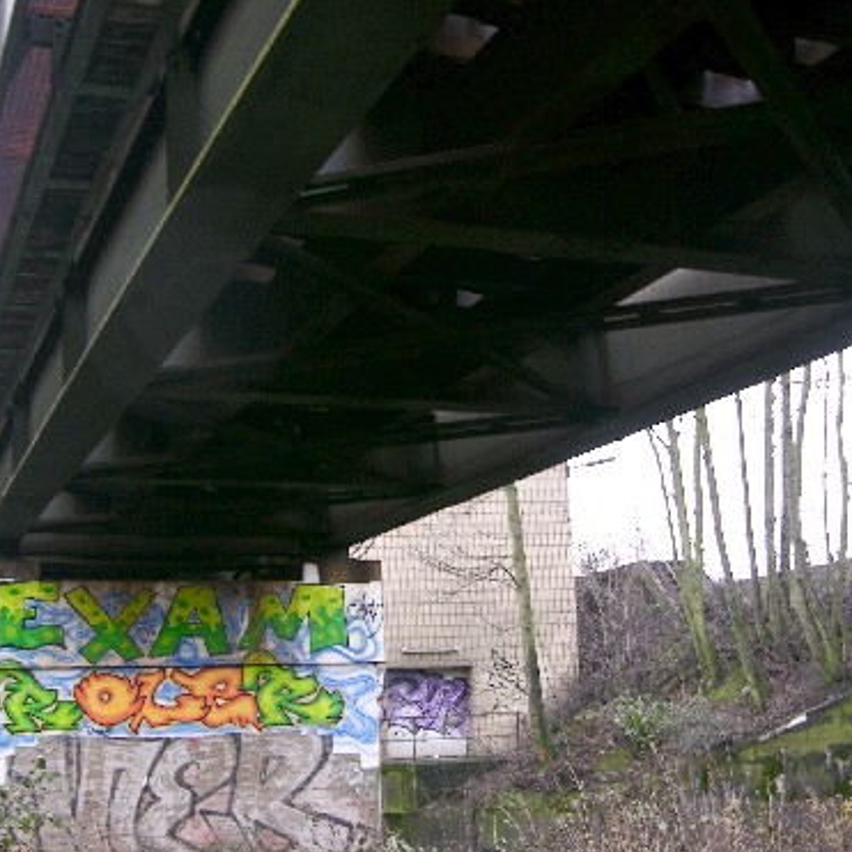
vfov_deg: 34.6
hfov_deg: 34.6
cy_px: 468
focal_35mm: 49
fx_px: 1364
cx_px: 359
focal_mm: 8.9
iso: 50
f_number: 2.8
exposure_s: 1/10.1
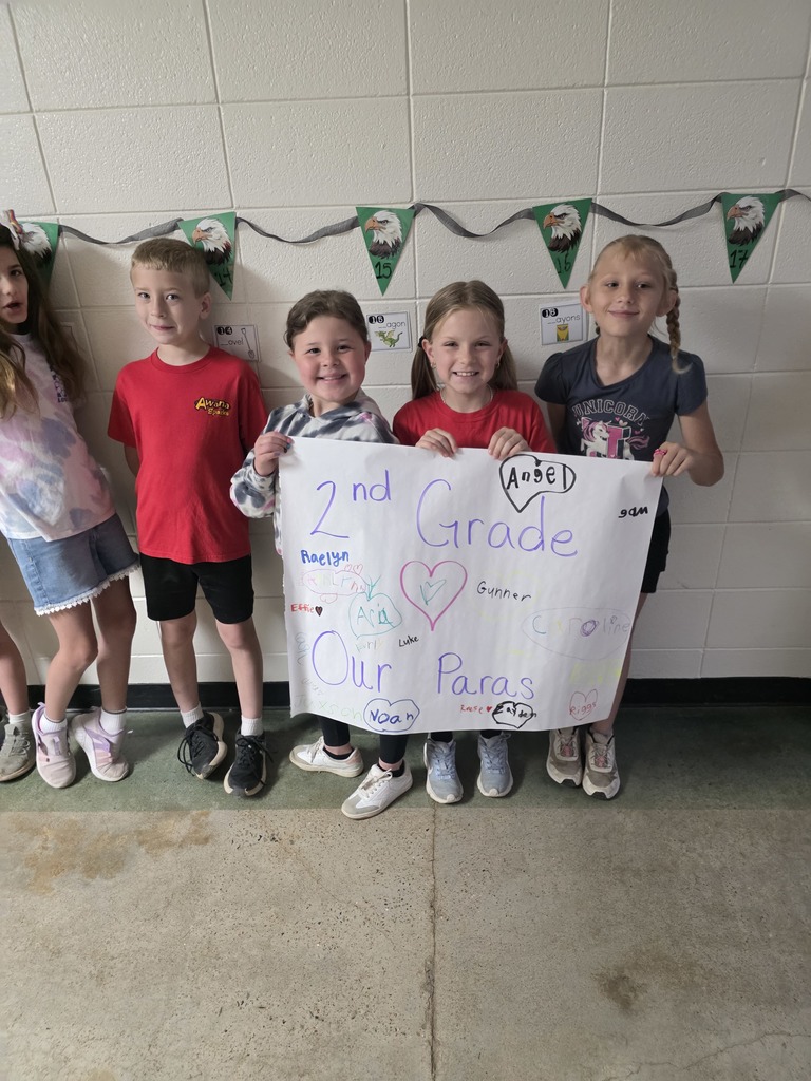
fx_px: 718
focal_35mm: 23
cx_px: 406
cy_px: 540
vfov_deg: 73.9
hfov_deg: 58.9
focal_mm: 6.3
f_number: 1.7
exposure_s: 1/120
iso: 1000
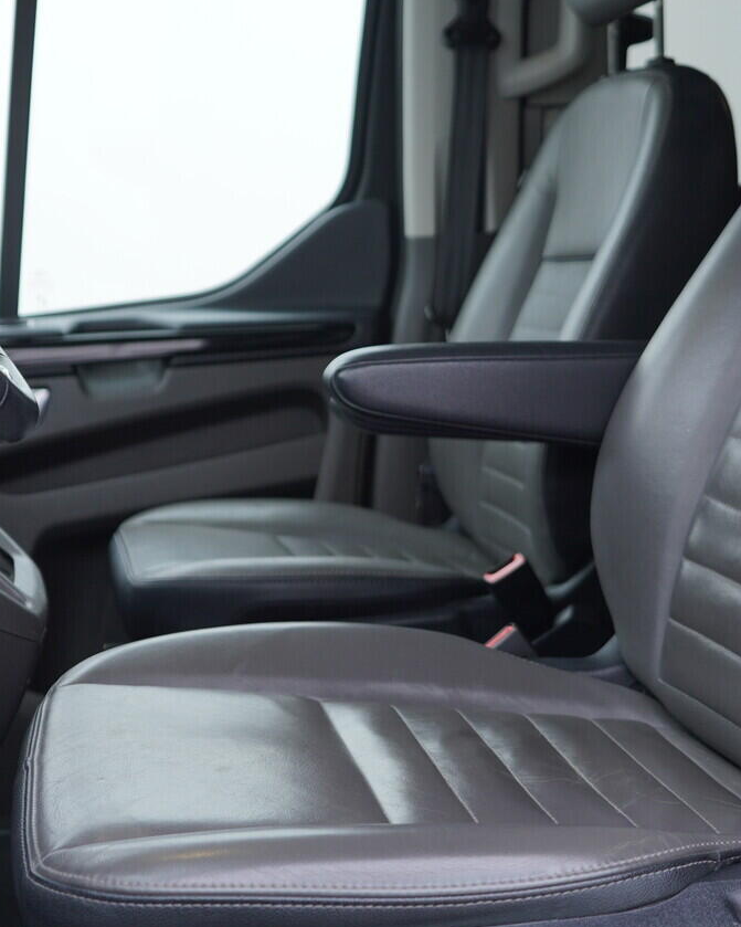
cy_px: 421
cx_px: 353
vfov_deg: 32.5
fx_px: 1590
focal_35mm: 58
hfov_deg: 26.2
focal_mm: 24
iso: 125
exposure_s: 1/40
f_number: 3.2
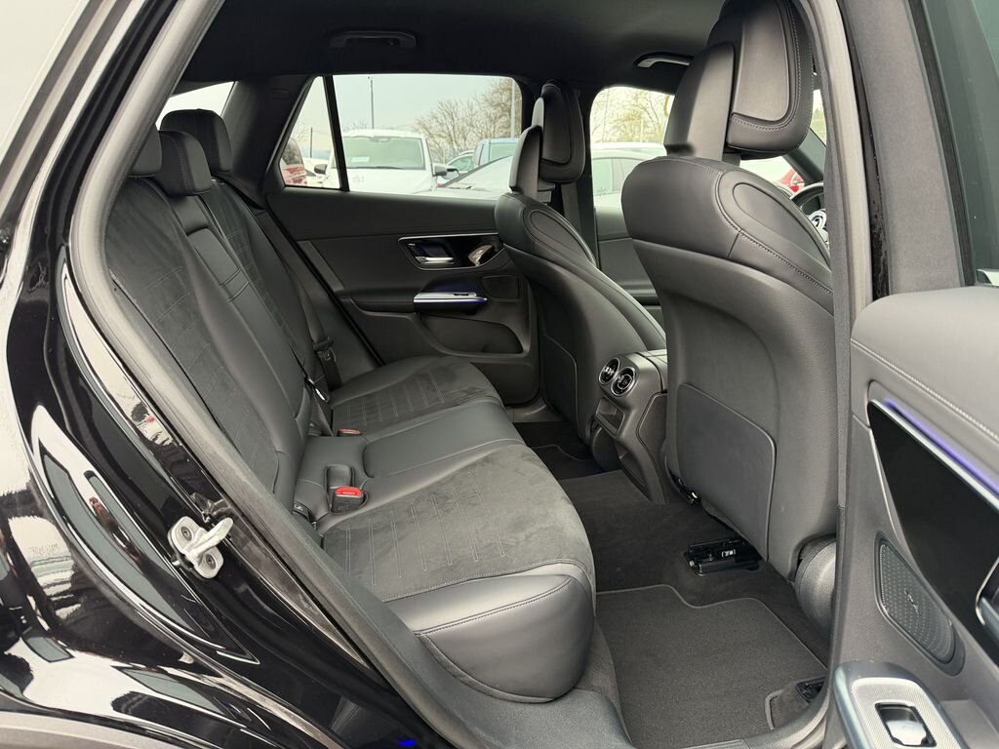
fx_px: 693
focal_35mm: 24
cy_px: 374
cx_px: 500
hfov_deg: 71.6
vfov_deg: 56.8
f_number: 1.78
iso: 200
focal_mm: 6.76
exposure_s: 1/85
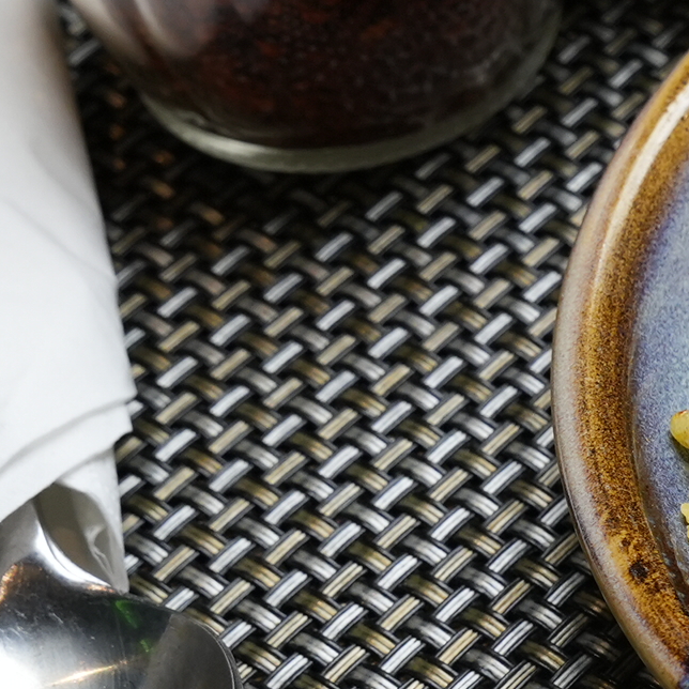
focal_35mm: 175
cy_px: 312
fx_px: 3934
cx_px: 1249
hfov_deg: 9.5
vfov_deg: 10.0
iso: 1000
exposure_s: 1/100
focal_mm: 37.8
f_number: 8
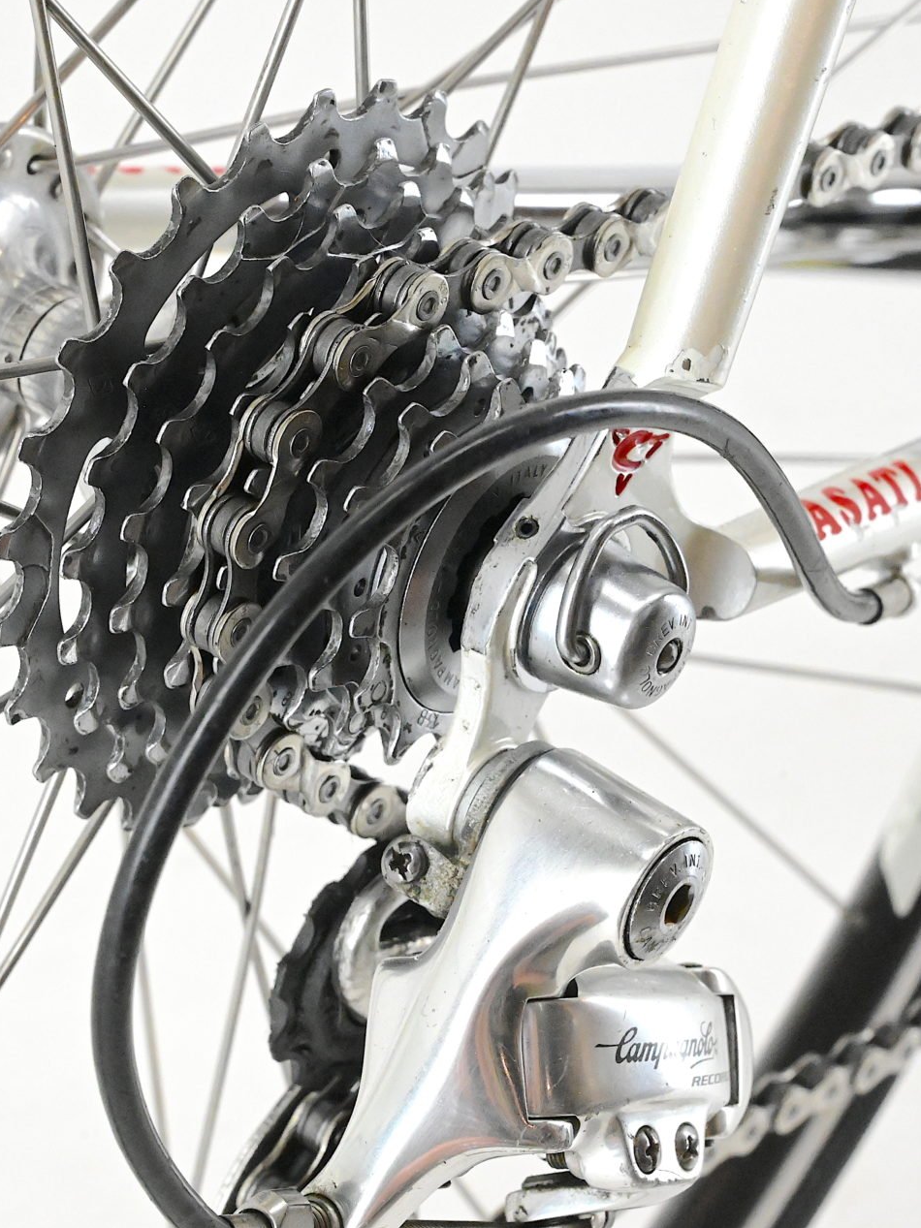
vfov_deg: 19.3
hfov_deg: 14.5
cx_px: 506
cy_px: 609
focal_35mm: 102
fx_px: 3619
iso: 14400
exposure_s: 1/400
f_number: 16
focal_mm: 70
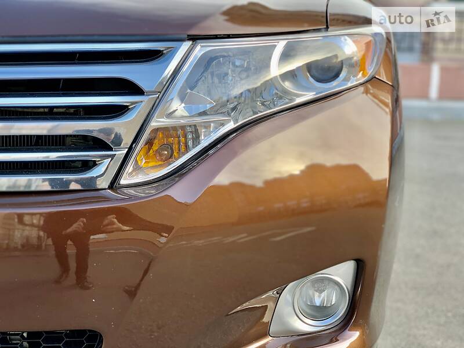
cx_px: 232
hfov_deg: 36.8
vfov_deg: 28.0
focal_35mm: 52
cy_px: 174
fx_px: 697
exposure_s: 1/122
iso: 16
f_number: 2.4
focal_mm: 6
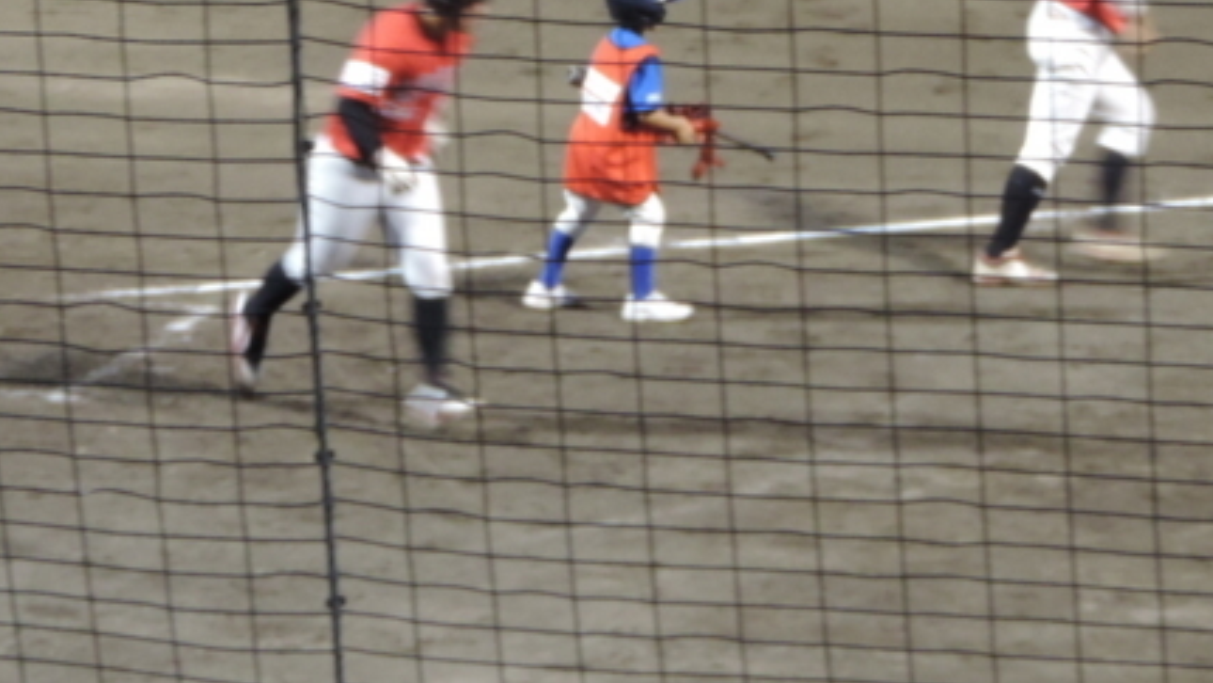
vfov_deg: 4.1
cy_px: -133
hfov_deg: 7.3
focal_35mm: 294
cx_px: 606
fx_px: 9457
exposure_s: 1/30
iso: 400
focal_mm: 25.8
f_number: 4.4
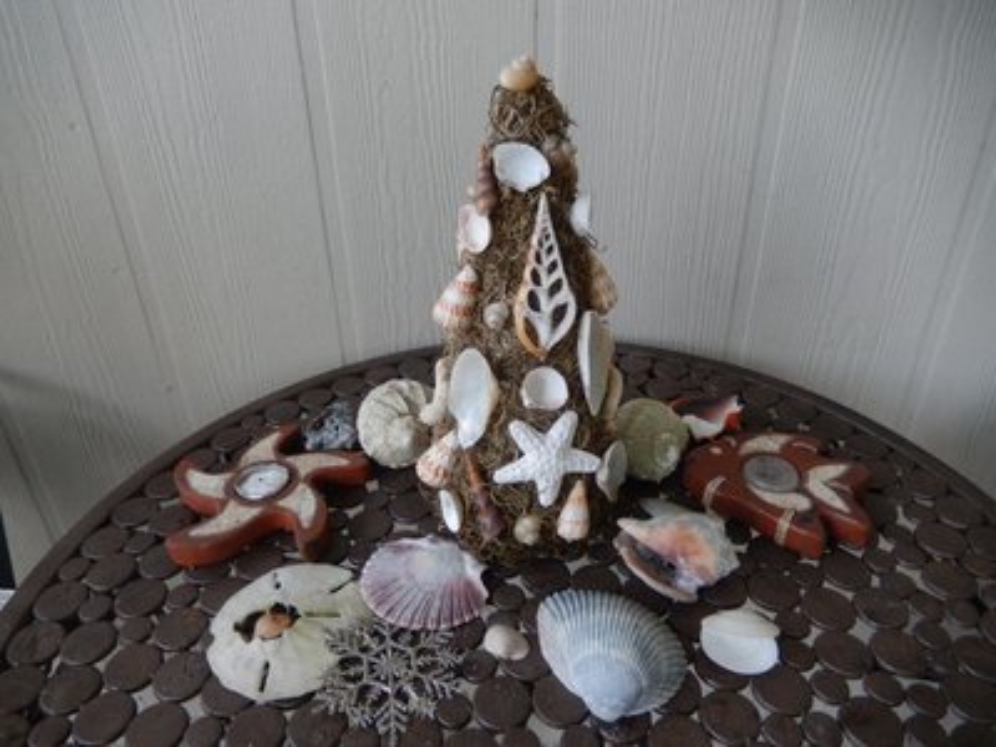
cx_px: 498
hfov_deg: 69.4
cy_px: 374
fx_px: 719
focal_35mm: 25
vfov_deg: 54.9
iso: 125
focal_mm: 4.5
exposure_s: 1/40
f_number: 3.4
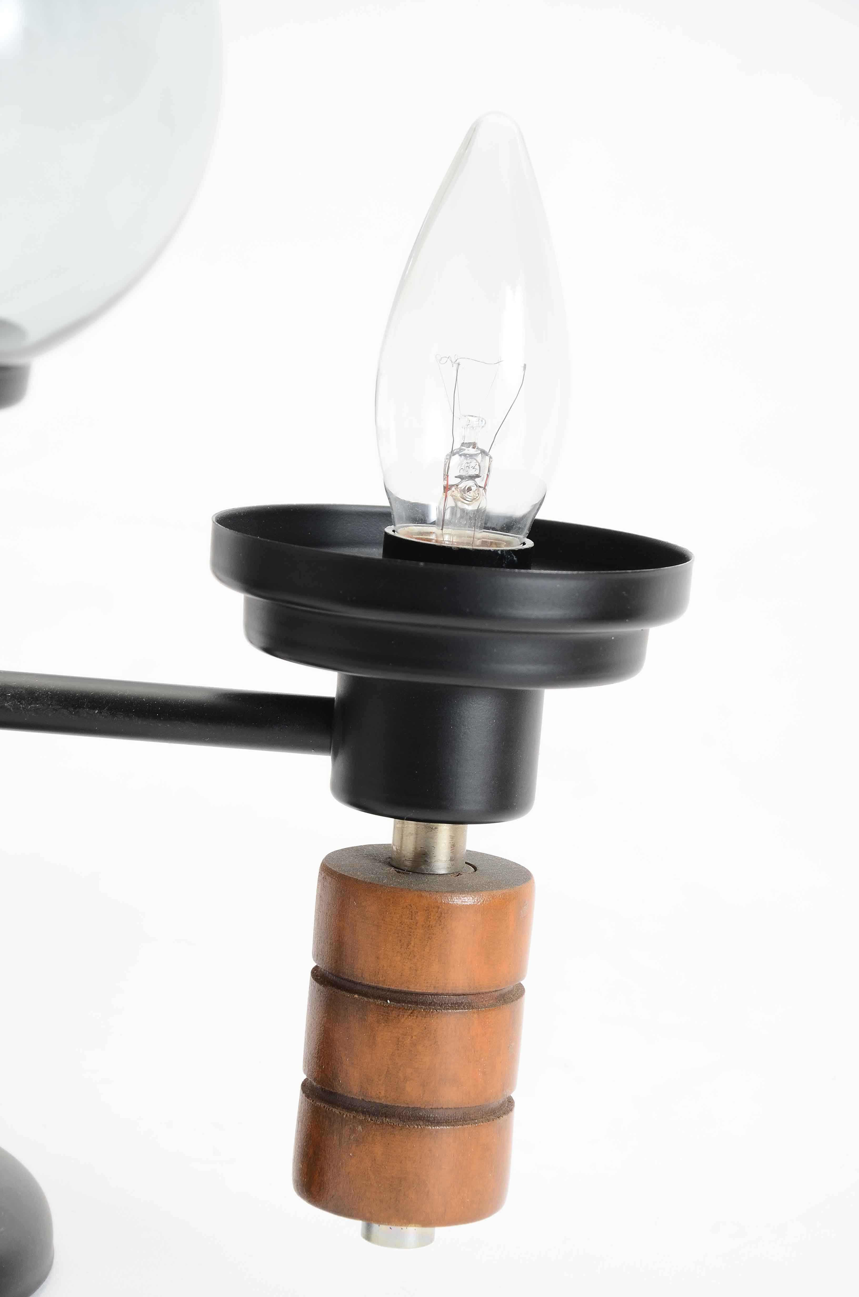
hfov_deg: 12.1
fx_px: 4044
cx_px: 430
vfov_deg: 18.2
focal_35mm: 112
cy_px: 648
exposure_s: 1/80
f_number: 7.1
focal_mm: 75
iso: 160
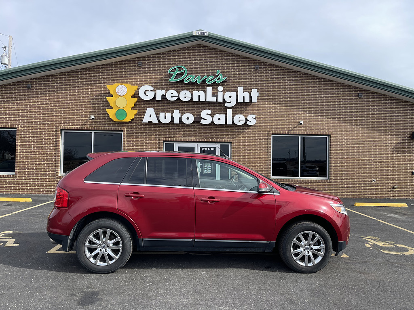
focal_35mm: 25
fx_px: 299
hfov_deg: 69.4
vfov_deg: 54.9
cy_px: 155
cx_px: 207
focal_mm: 5.1
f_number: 1.6
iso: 32
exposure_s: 1/1767
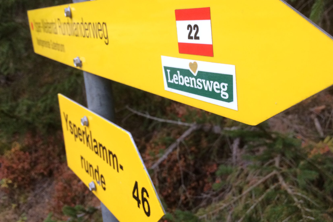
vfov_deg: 37.7
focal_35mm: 35
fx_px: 324
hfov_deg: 54.4
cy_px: 86
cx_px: 180
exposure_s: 1/33
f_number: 2.2
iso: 160
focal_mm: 4.15
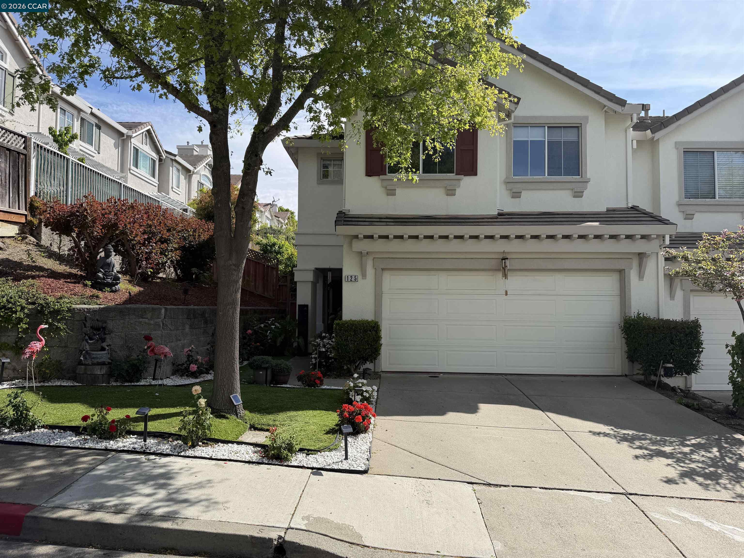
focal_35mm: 24
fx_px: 516
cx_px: 372
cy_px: 279
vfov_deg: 56.8
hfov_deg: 71.6
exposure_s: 1/3953
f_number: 1.78
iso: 80
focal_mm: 6.76
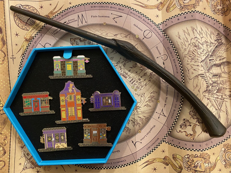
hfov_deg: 67.3
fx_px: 174
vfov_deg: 53.1
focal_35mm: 26
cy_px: 86
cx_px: 116
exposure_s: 1/30
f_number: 1.8
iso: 500
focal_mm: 4.25
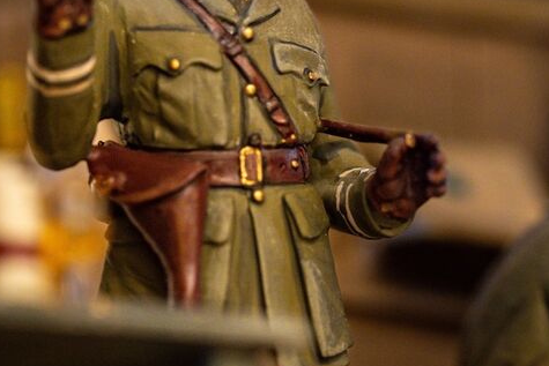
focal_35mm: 265
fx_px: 4042
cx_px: 202
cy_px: -5
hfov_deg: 7.8
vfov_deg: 5.2
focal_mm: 105
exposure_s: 1/100
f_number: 6.3
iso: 2000
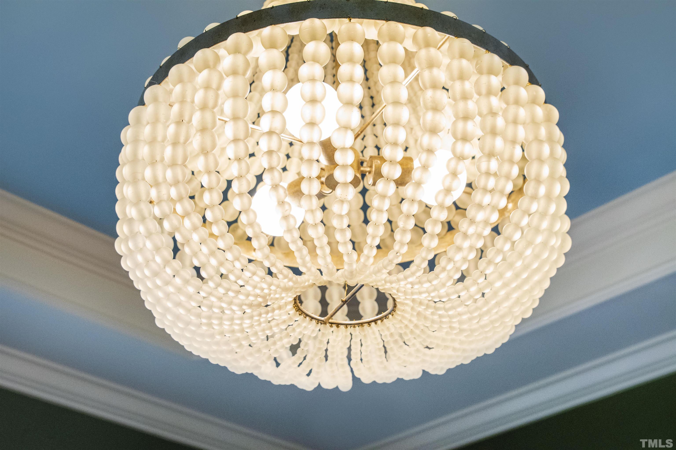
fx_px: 1070
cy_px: 225
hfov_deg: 35.1
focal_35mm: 57
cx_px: 338
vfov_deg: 23.8
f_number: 4
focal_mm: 38
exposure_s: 1/125
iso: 2000
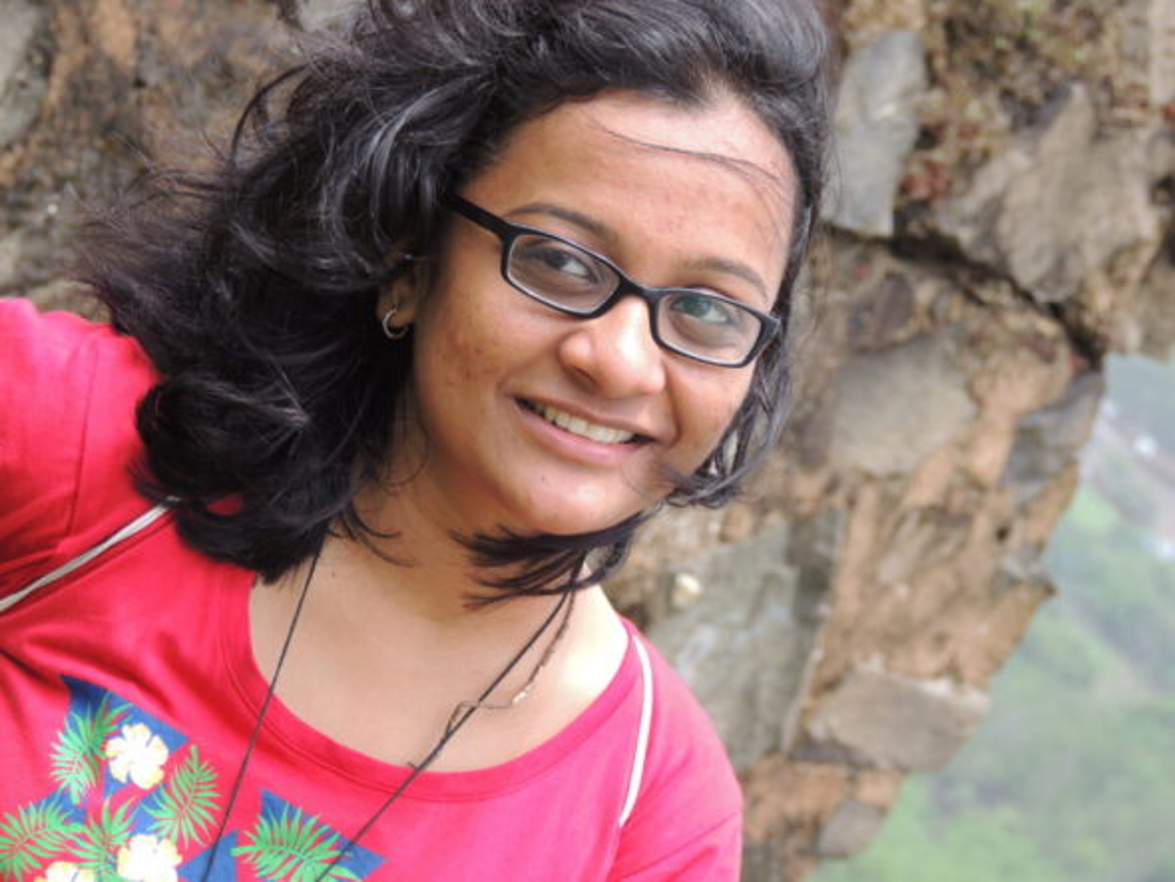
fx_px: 6282
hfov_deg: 10.7
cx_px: 588
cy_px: 441
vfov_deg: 8.0
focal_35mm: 185
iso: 100
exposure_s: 1/160
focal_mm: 33
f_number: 4.6
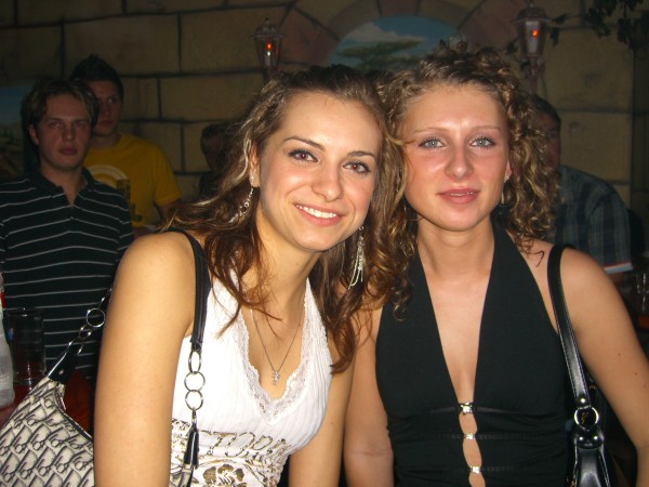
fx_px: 712
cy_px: 244
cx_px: 324
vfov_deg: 37.7
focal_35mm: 38
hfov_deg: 49.0
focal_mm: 7.9
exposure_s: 1/60
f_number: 2.8
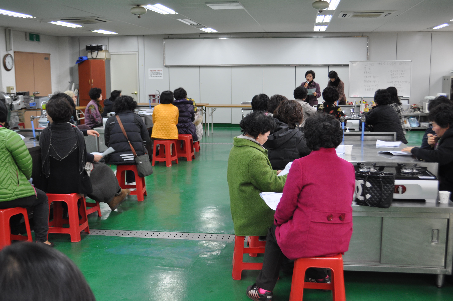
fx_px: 490
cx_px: 226
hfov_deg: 49.6
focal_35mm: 39
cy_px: 150
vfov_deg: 34.1
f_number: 4.8
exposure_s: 1/20
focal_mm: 26
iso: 400
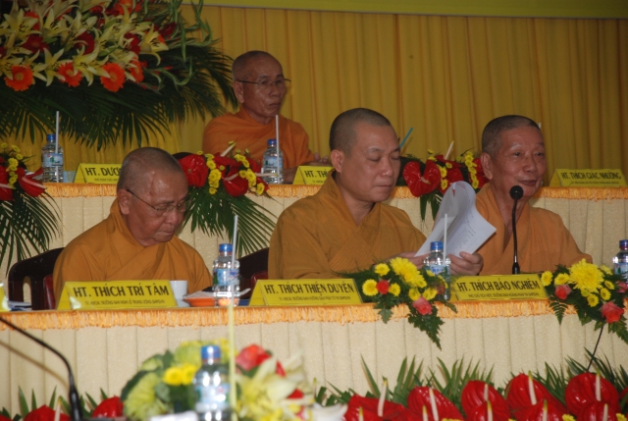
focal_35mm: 188
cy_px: 210
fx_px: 3276
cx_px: 314
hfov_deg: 10.9
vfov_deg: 7.4
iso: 400
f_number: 5.6
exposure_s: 1/45
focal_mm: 125
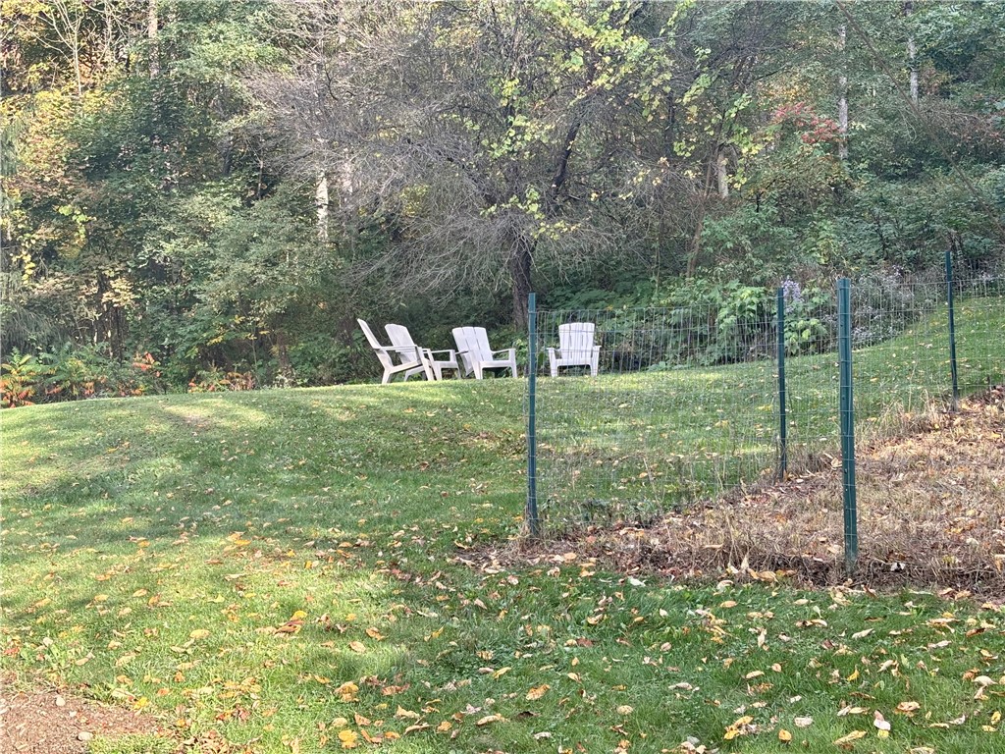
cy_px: 377
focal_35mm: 52
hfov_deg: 36.8
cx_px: 502
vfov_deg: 28.0
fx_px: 1510
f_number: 1.6
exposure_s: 1/269
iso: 32
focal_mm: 5.96
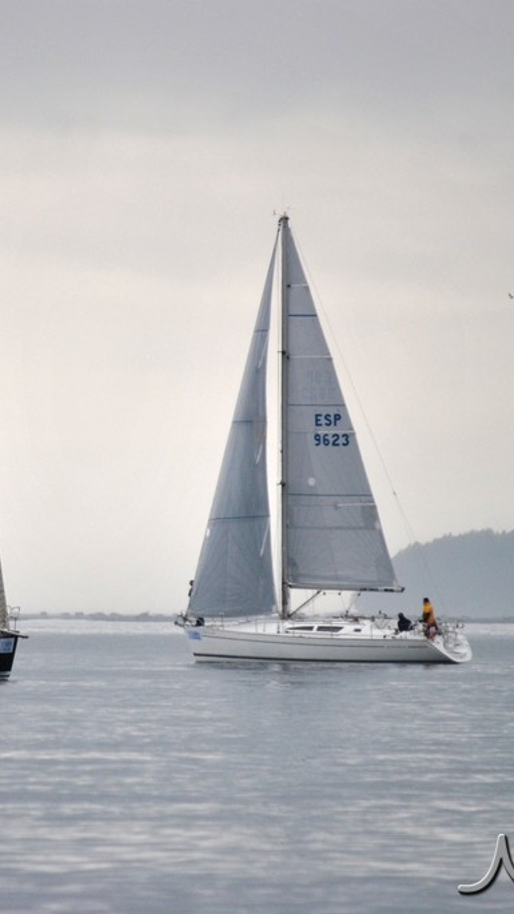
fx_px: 11419
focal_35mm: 471
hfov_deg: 2.6
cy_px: 457
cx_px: 89
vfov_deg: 4.6
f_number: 5.6
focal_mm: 200
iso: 200
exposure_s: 1/500
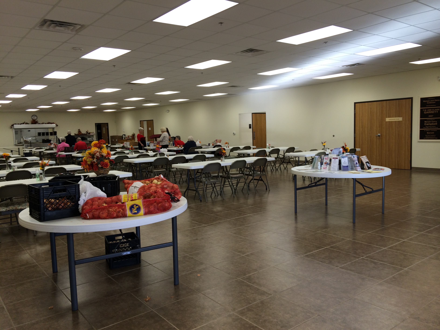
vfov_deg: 46.8
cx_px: 220
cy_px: 165
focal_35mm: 30
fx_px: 381
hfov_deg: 60.0
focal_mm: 4.12
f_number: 2.2
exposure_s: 1/60
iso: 50
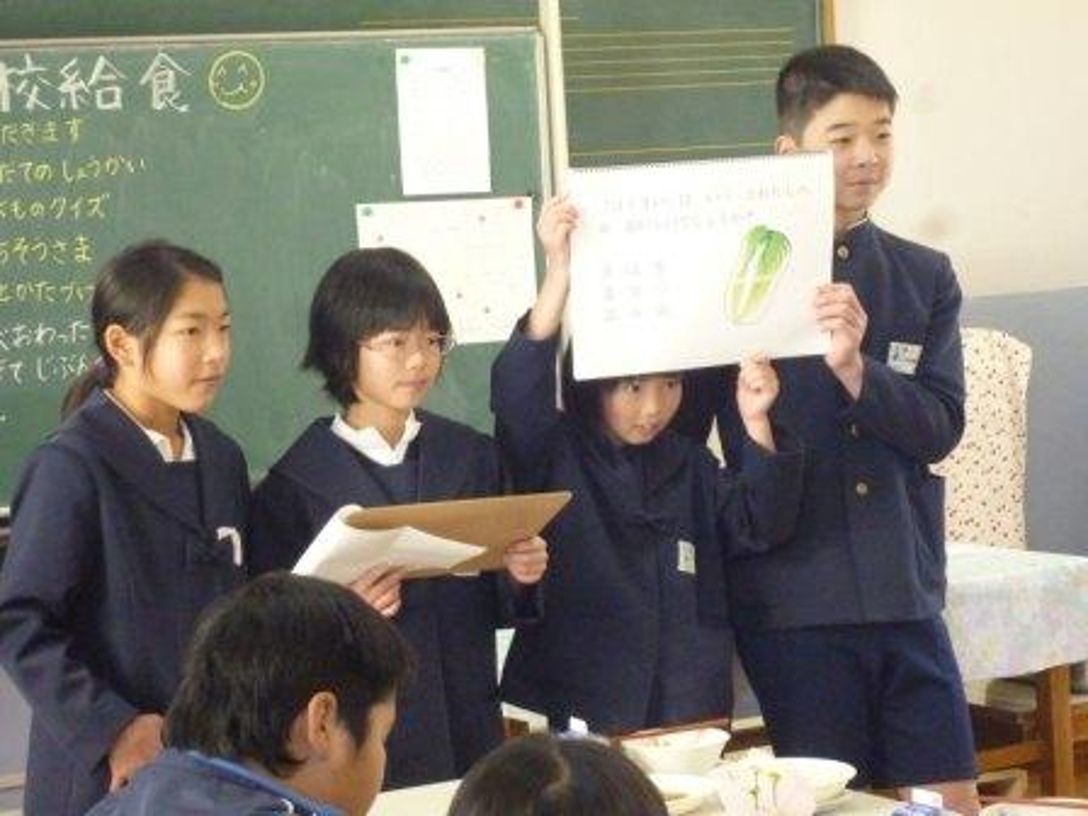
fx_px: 3300
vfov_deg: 14.1
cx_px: 544
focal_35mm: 105
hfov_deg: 18.7
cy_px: 408
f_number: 5.7
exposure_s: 1/50
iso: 800
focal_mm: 18.6
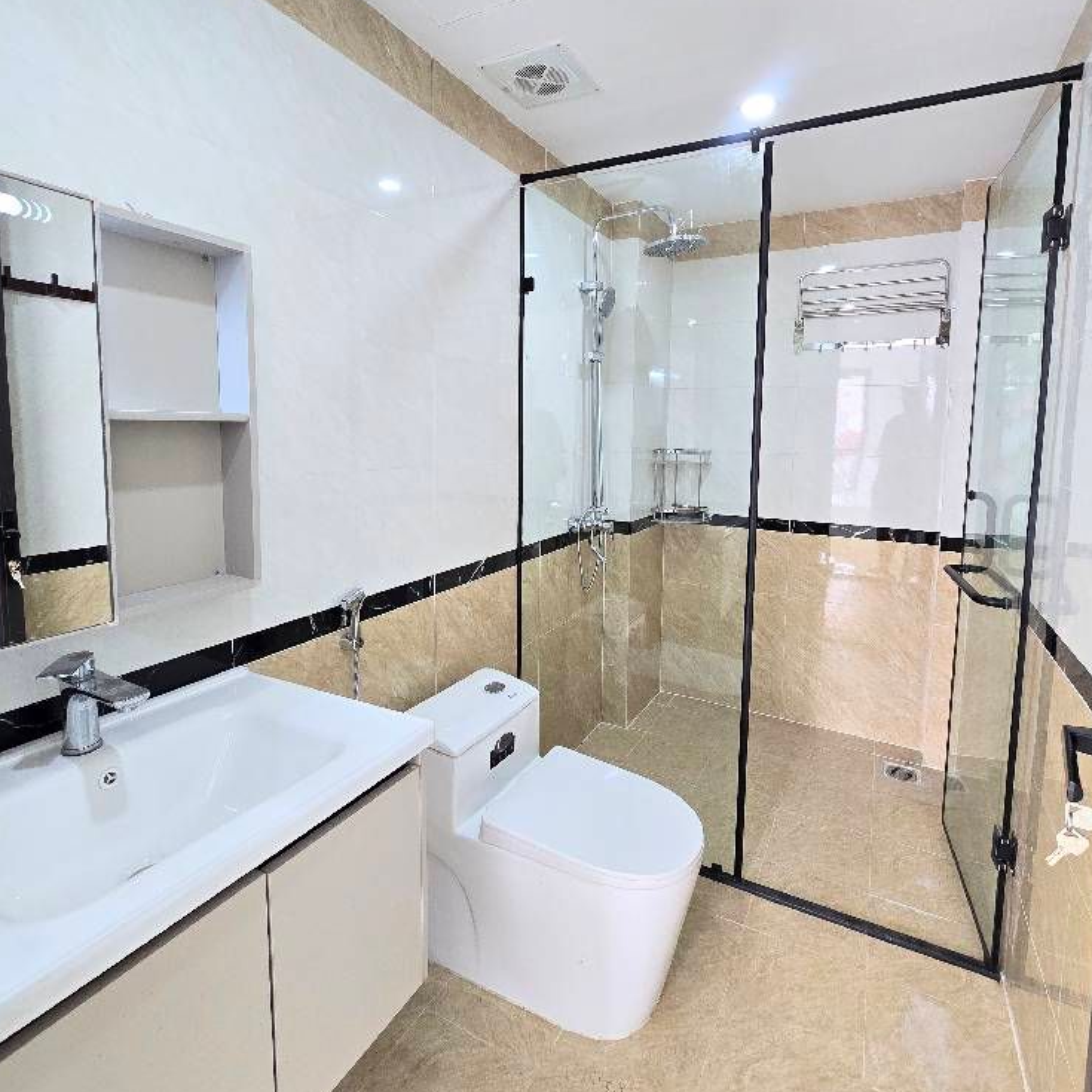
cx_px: 557
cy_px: 483
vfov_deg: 87.1
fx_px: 571
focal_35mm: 16
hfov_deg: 87.4
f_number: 2.2
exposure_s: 1/50
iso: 125
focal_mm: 2.2
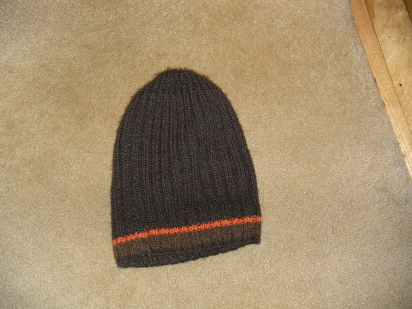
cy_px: 154
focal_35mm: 61
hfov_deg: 31.7
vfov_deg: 24.0
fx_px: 726
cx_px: 206
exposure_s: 1/60
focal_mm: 10.2
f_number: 4.3
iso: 400
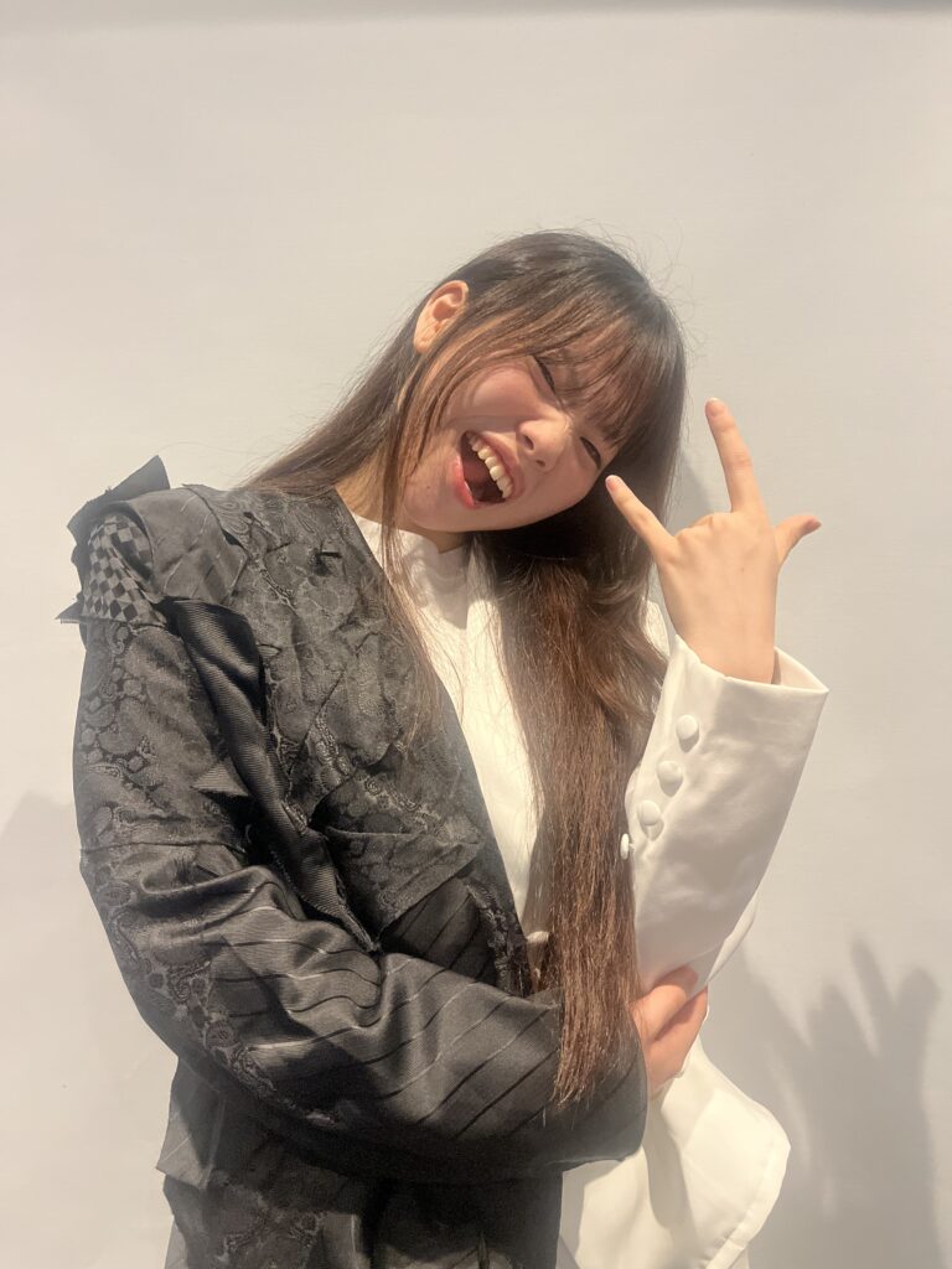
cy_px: 634
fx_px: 953
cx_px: 476
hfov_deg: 53.1
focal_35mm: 26
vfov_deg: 67.3
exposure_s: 1/60
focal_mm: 5.1
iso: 500
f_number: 1.6
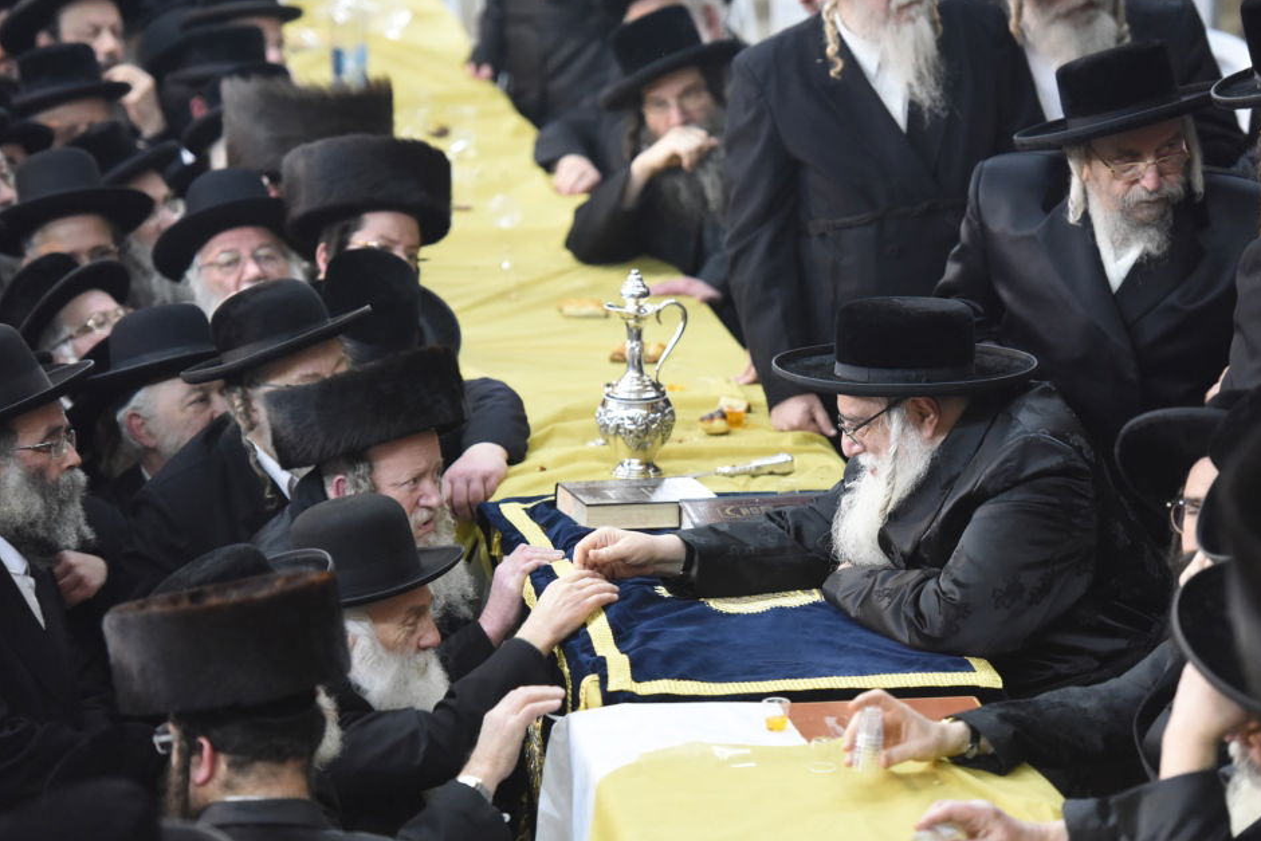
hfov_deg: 14.0
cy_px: 431
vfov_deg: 9.3
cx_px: 664
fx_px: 5150
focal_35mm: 147
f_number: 2.8
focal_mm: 135
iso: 3200
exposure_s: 1/100
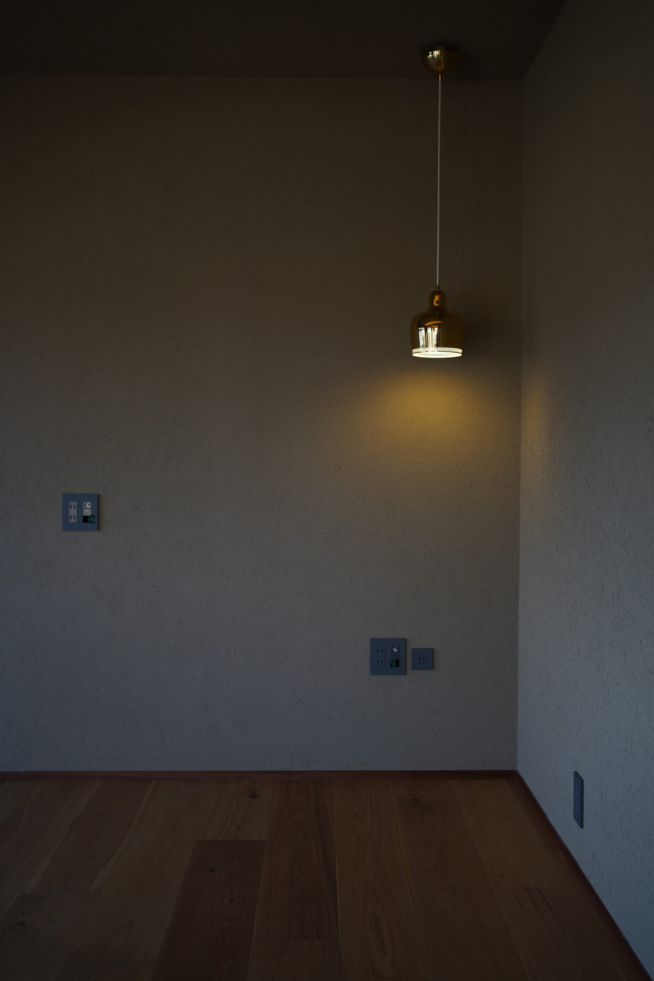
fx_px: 954
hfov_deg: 37.9
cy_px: 490
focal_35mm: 35
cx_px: 327
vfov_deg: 54.4
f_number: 4
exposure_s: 1/60
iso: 100
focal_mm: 35
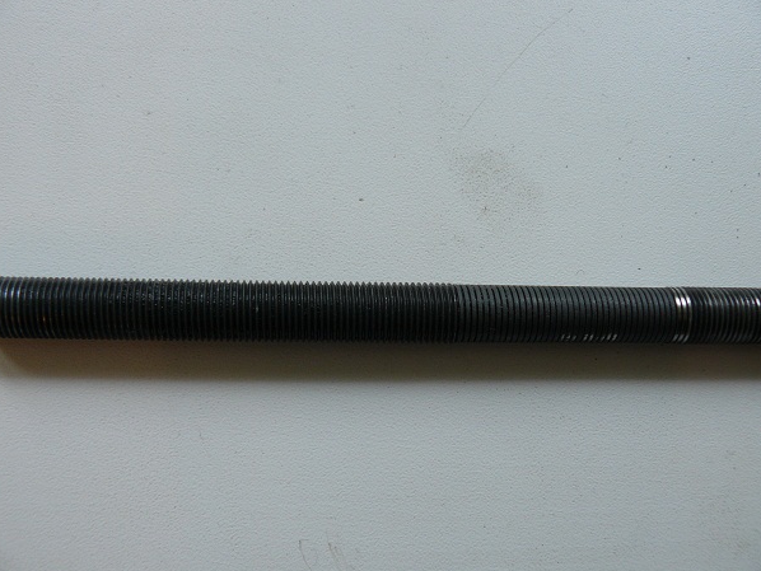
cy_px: 283
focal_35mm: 37
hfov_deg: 50.1
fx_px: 814
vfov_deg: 38.7
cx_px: 377
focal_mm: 6
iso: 100
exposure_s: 1/25
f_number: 2.8
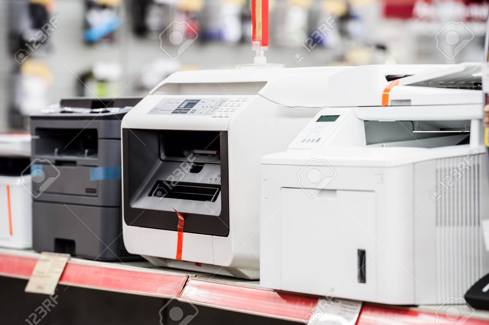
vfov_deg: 6.9
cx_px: 244
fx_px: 2715
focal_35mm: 200
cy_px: 162
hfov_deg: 10.3
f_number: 6.3
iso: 200
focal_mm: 200
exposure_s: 1/13
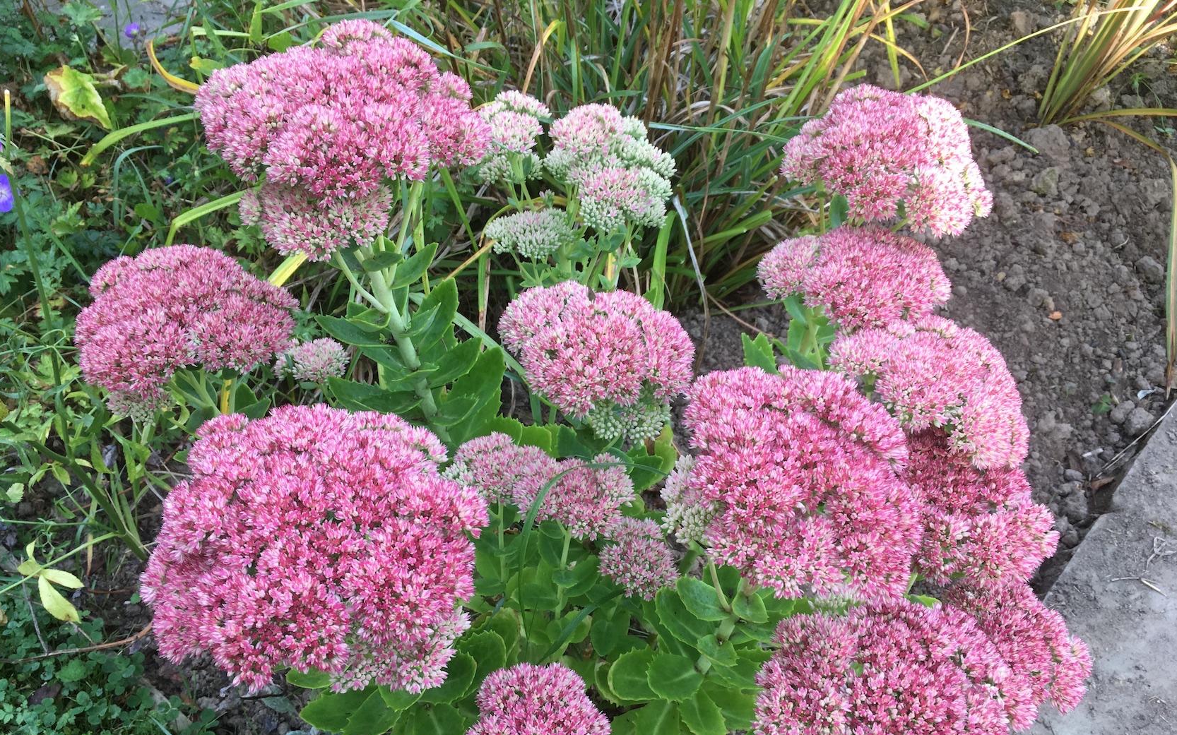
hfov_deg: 61.2
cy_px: 444
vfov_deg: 40.4
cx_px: 588
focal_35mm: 31
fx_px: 994
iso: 40
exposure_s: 1/100
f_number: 2.2
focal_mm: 4.15
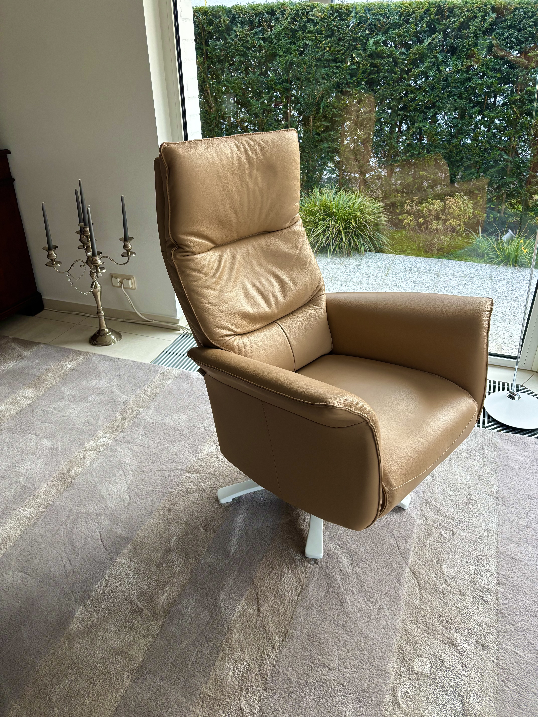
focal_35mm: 26
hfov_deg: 53.1
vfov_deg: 67.3
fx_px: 539
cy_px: 358
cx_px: 269
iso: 125
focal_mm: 5.96
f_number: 1.6
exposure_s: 1/79
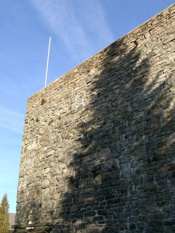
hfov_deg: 34.3
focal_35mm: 42
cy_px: 116
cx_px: 88
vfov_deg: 44.8
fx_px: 283
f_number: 4
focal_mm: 8.82
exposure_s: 1/339
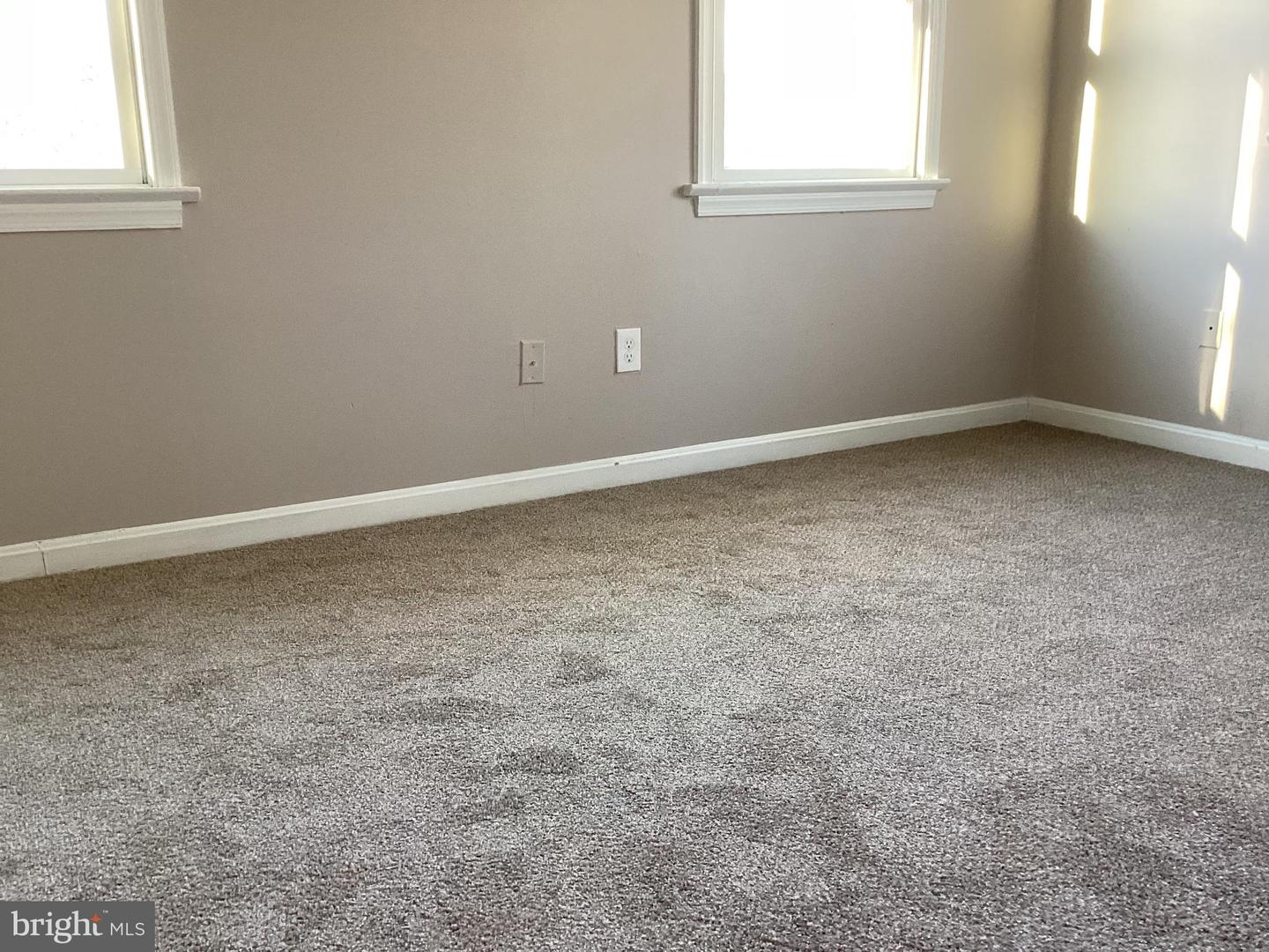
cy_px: 476
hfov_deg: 58.4
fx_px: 1136
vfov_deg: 45.4
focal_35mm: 31
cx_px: 634
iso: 100
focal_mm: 3.3
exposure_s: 1/50
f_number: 2.4
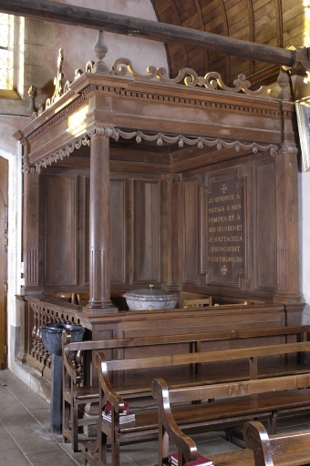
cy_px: 233
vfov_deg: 46.5
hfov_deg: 31.8
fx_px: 544
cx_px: 155
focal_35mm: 42
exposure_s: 1/30
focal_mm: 28
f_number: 8
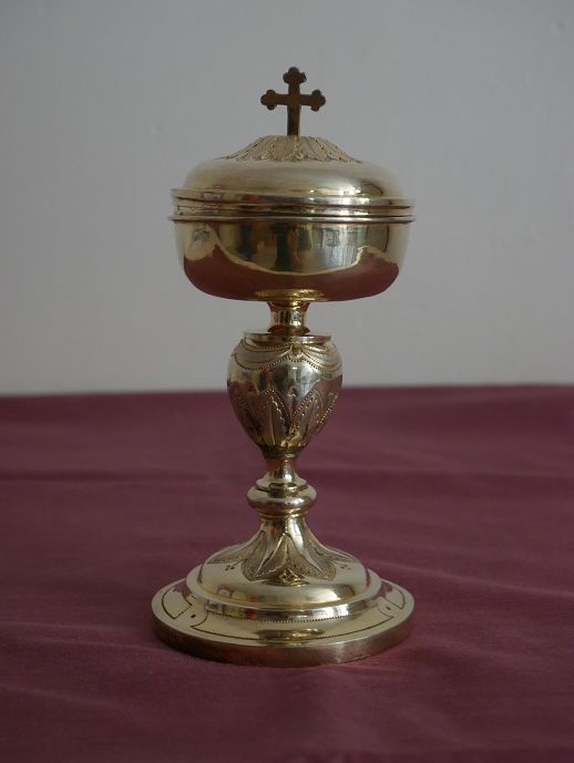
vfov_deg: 33.2
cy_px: 382
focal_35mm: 58
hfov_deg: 25.3
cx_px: 287
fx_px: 1280
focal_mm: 29
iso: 800
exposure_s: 1/25
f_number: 5.6
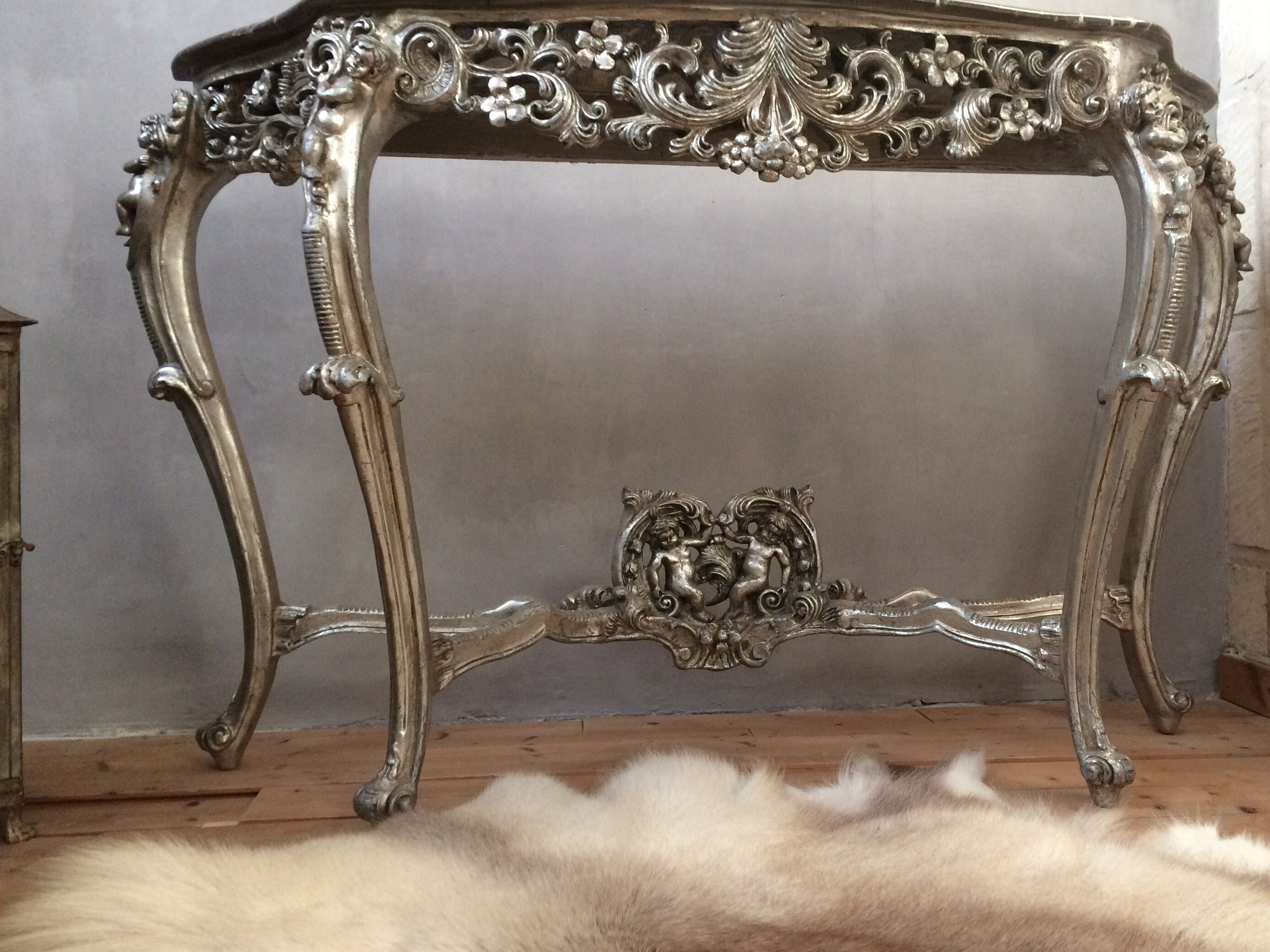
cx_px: 742
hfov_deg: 53.7
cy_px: 453
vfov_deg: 41.8
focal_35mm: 34
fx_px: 1247
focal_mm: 4.15
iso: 160
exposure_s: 1/33
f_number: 2.2
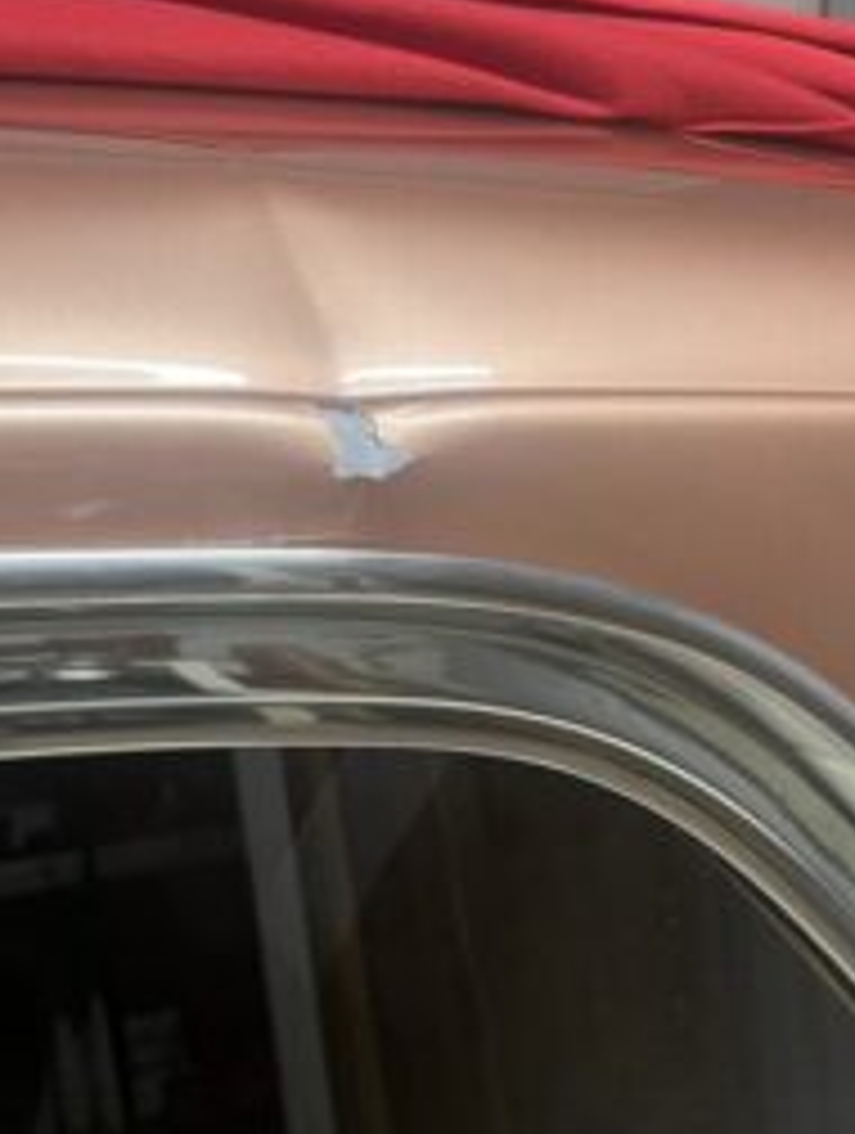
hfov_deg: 30.4
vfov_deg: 38.3
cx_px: 428
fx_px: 1575
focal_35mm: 48
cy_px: 886
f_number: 1.6
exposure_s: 1/50
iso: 200
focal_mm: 5.1
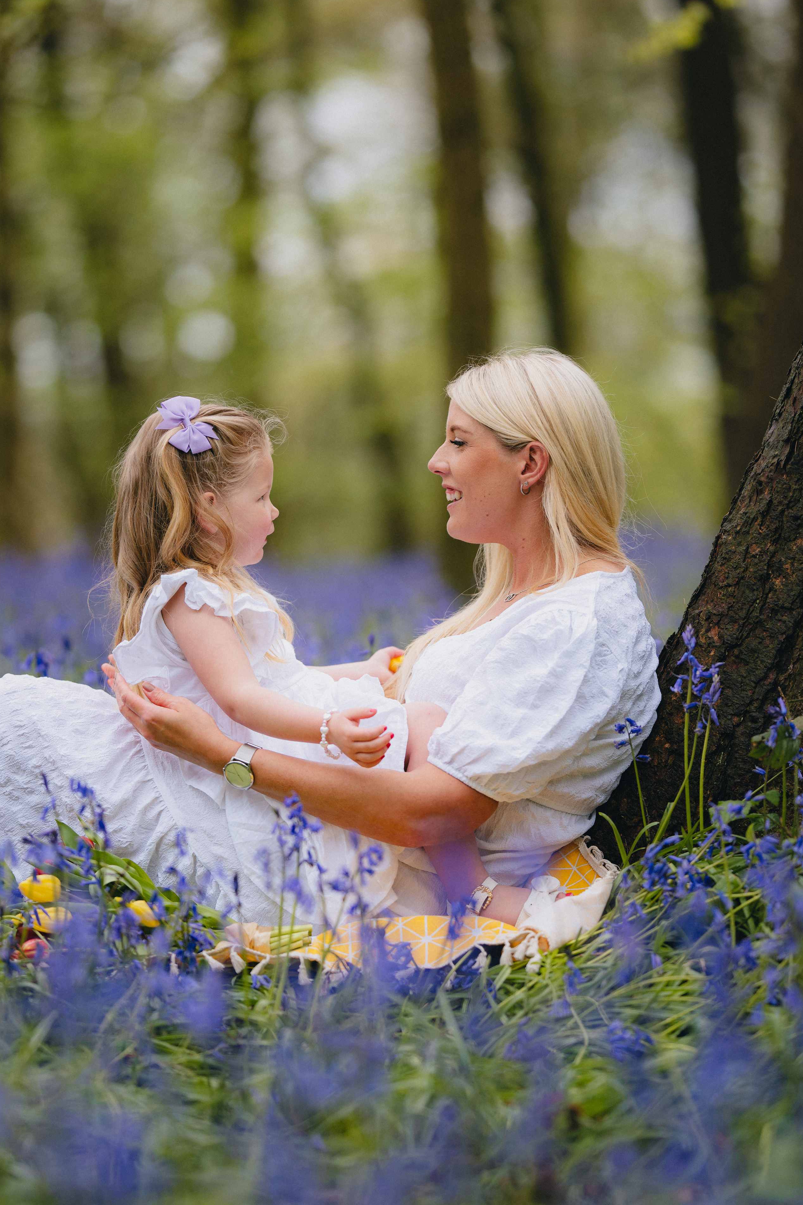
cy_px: 603
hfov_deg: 10.1
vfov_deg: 15.1
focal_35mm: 136
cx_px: 400
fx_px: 4550
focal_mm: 135
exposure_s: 1/320
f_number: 1.8
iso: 100
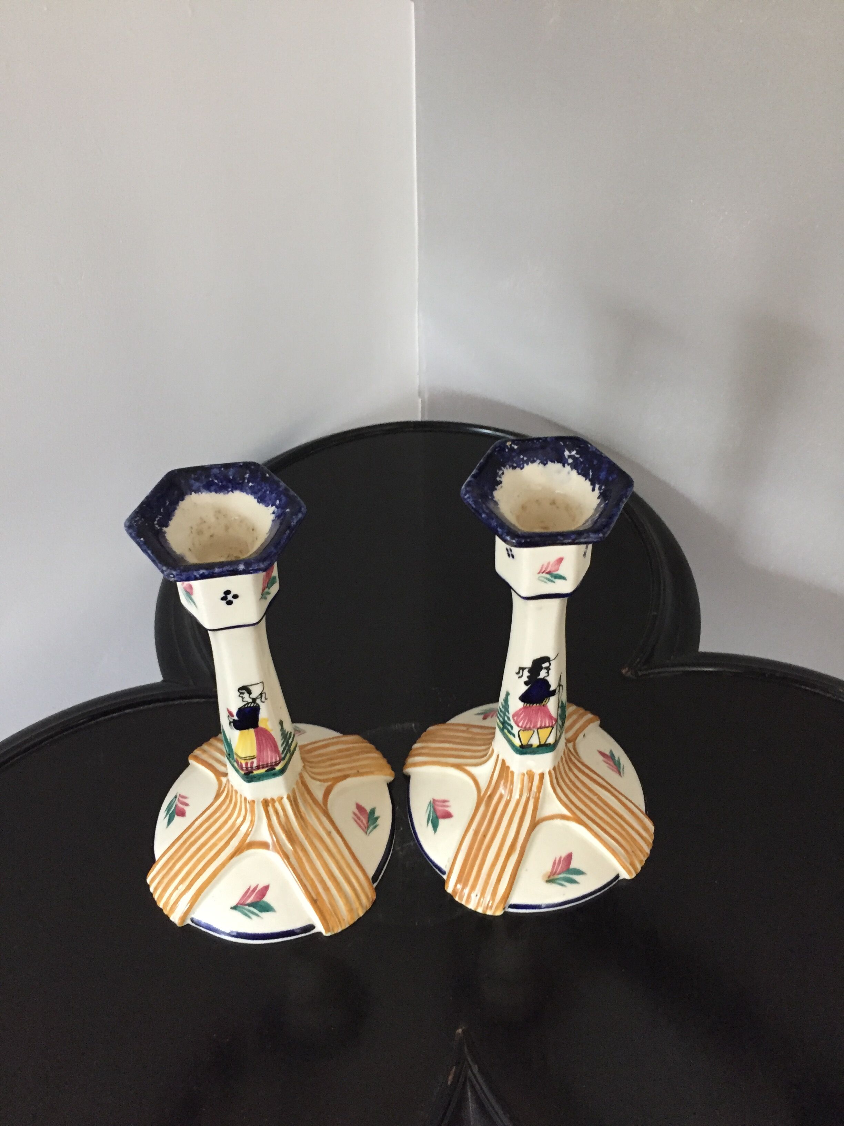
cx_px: 422
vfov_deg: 61.7
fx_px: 943
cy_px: 563
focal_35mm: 29
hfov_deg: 48.2
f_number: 2.2
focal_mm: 4.15
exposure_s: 1/33
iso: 320
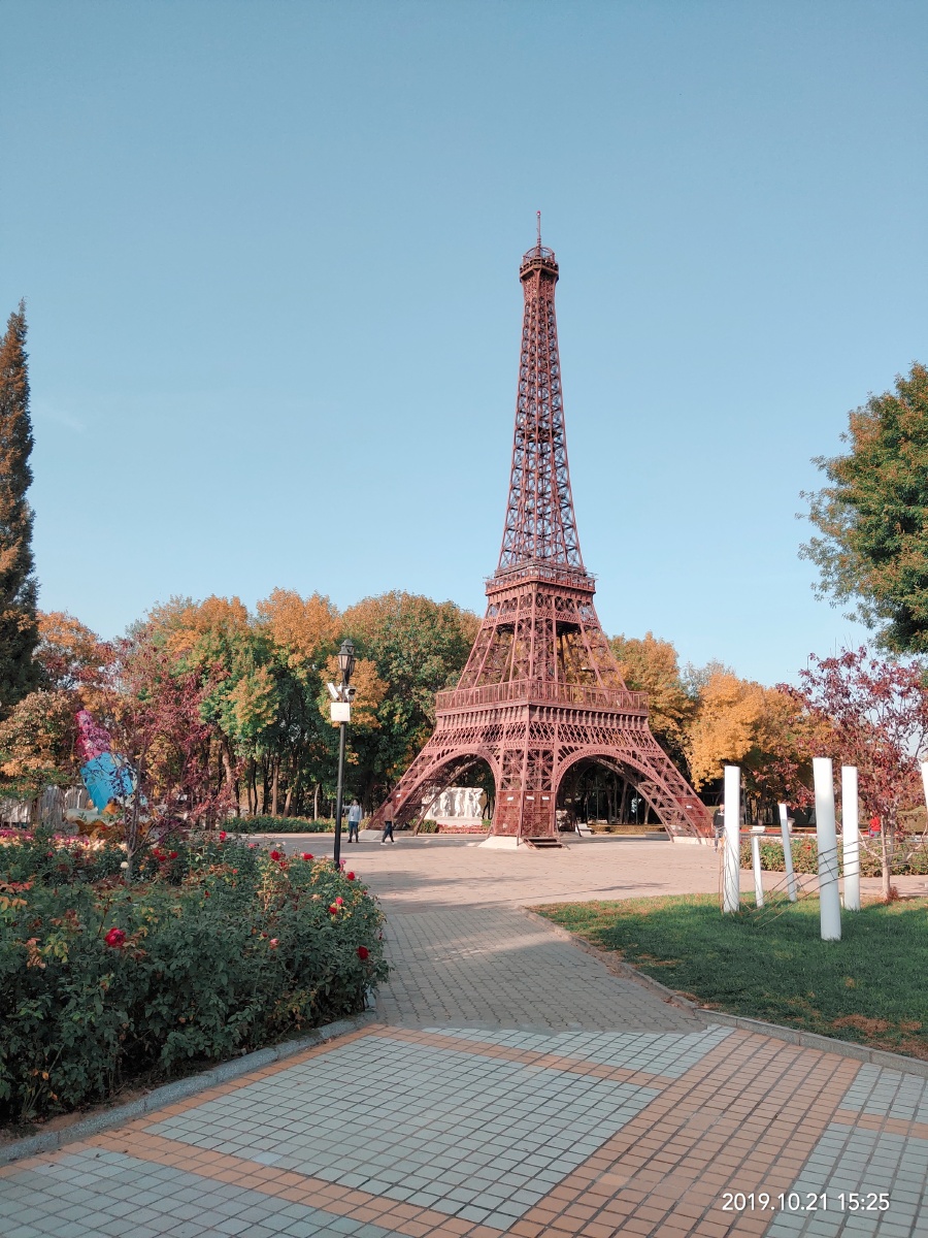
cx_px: 464
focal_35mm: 29
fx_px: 1037
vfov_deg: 61.7
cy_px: 619
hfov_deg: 48.2
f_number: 1.8
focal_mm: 4.27
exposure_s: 1/1667
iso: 50
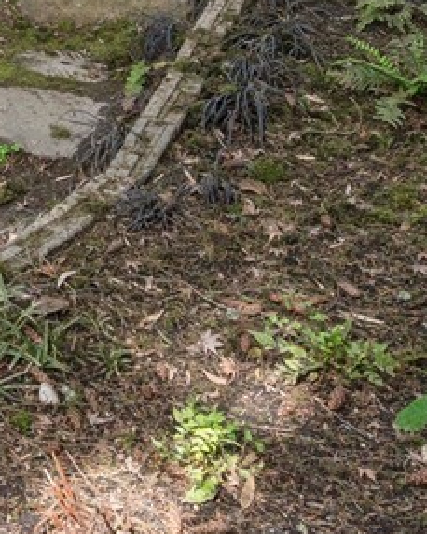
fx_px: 1232
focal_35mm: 78
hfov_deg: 15.3
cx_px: -461
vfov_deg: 19.7
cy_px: -358
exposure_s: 1/500
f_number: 7.1
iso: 640
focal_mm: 14
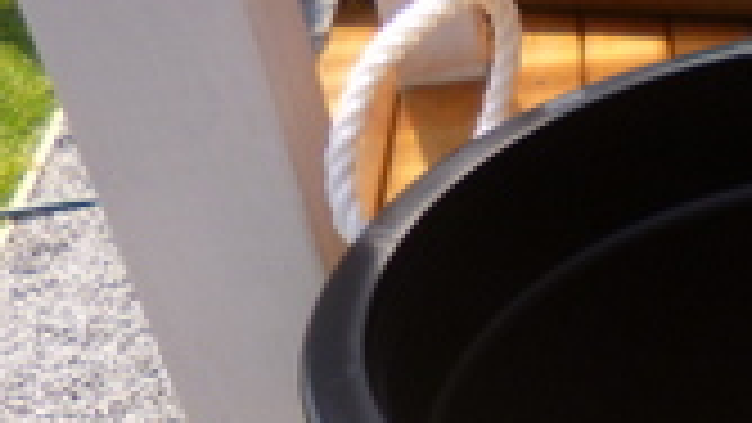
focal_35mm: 75
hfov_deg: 25.6
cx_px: 874
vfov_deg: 15.2
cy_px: 576
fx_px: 1496
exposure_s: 1/500
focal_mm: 4.3
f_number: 2.5
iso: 100
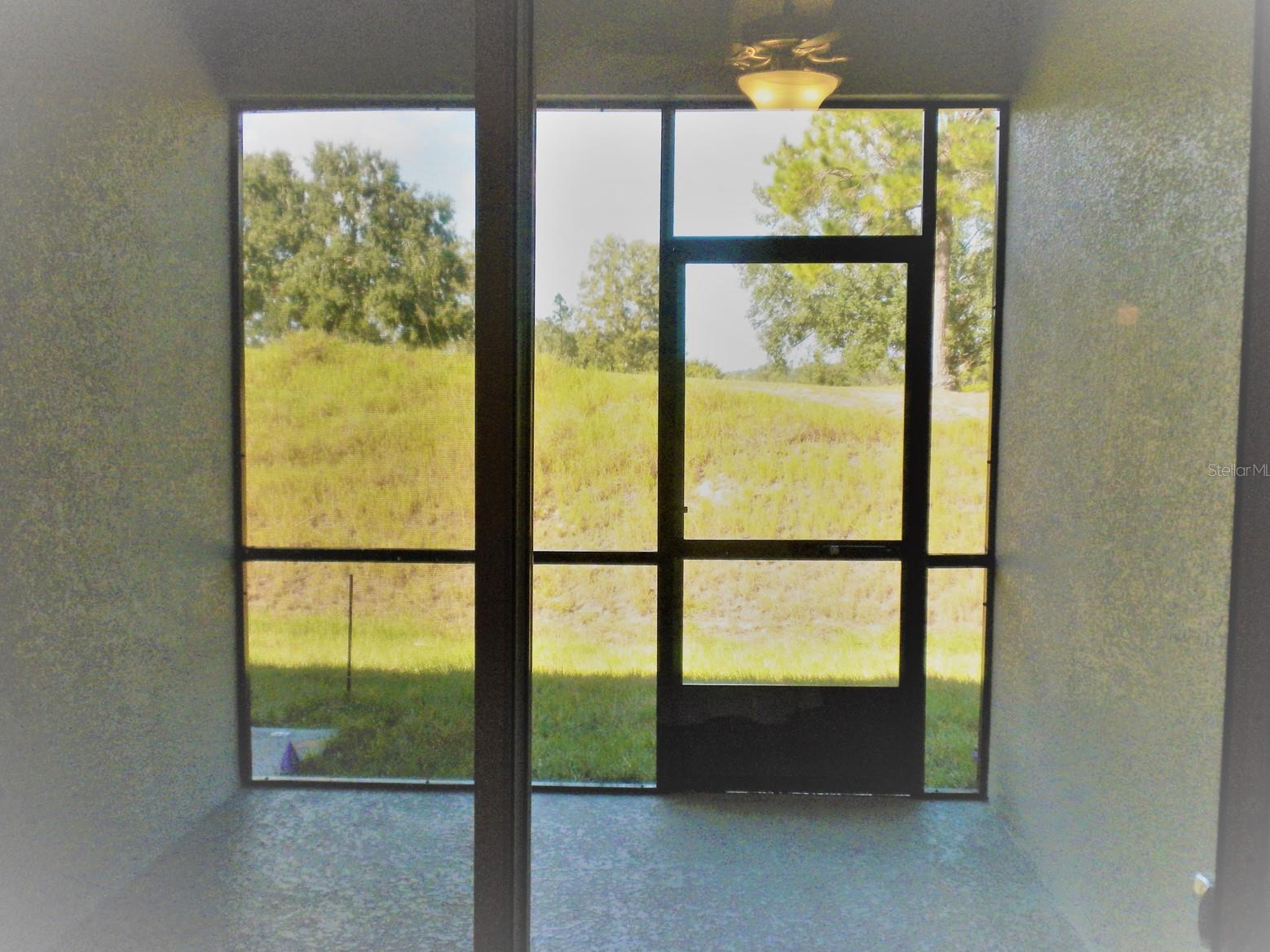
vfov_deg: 37.7
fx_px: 1394
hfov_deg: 49.0
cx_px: 633
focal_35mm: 38
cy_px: 469
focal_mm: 6.6
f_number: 3.5
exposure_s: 1/346
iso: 263
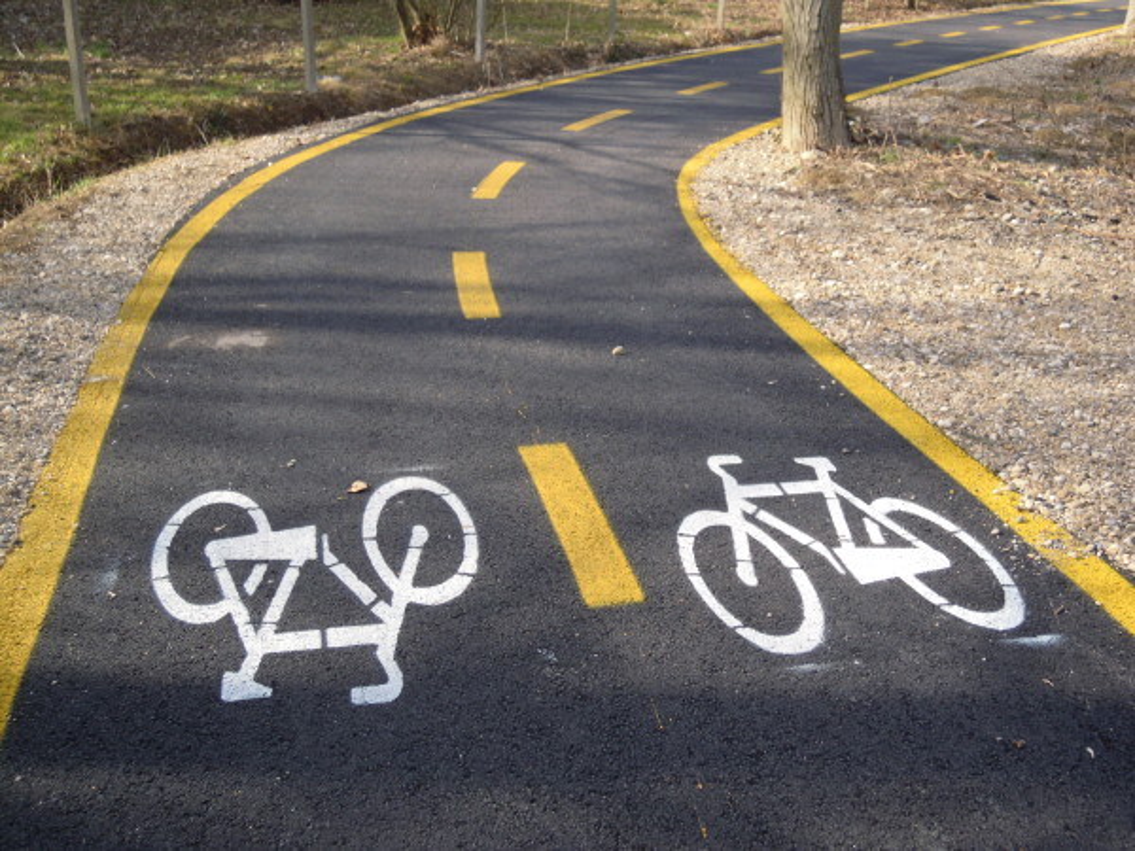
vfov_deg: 39.7
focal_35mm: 36
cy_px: 426
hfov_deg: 51.4
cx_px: 568
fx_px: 1180
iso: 100
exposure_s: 1/320
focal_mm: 6.4
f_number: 3
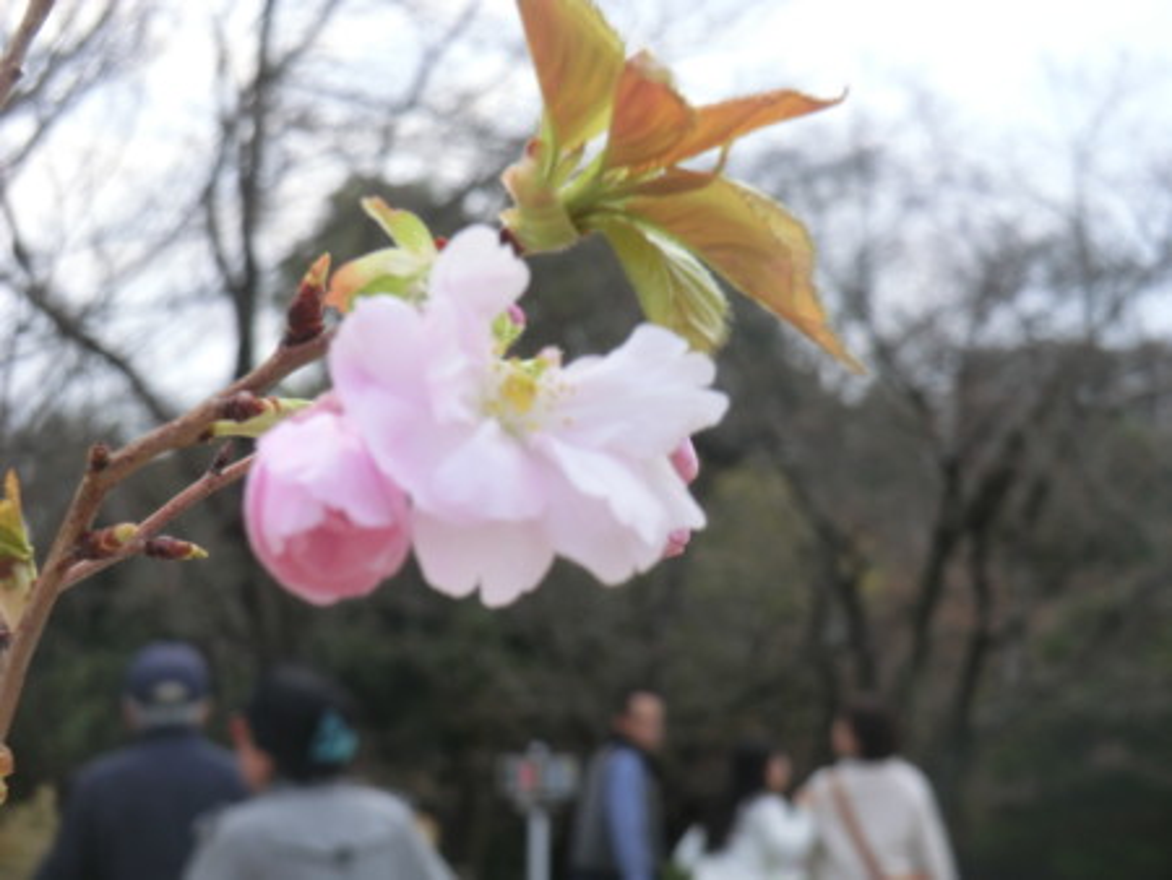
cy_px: 440
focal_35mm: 76
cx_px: 586
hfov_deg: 25.6
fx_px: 2575
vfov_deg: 19.4
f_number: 4.6
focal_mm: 13.6
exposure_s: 1/320
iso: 80
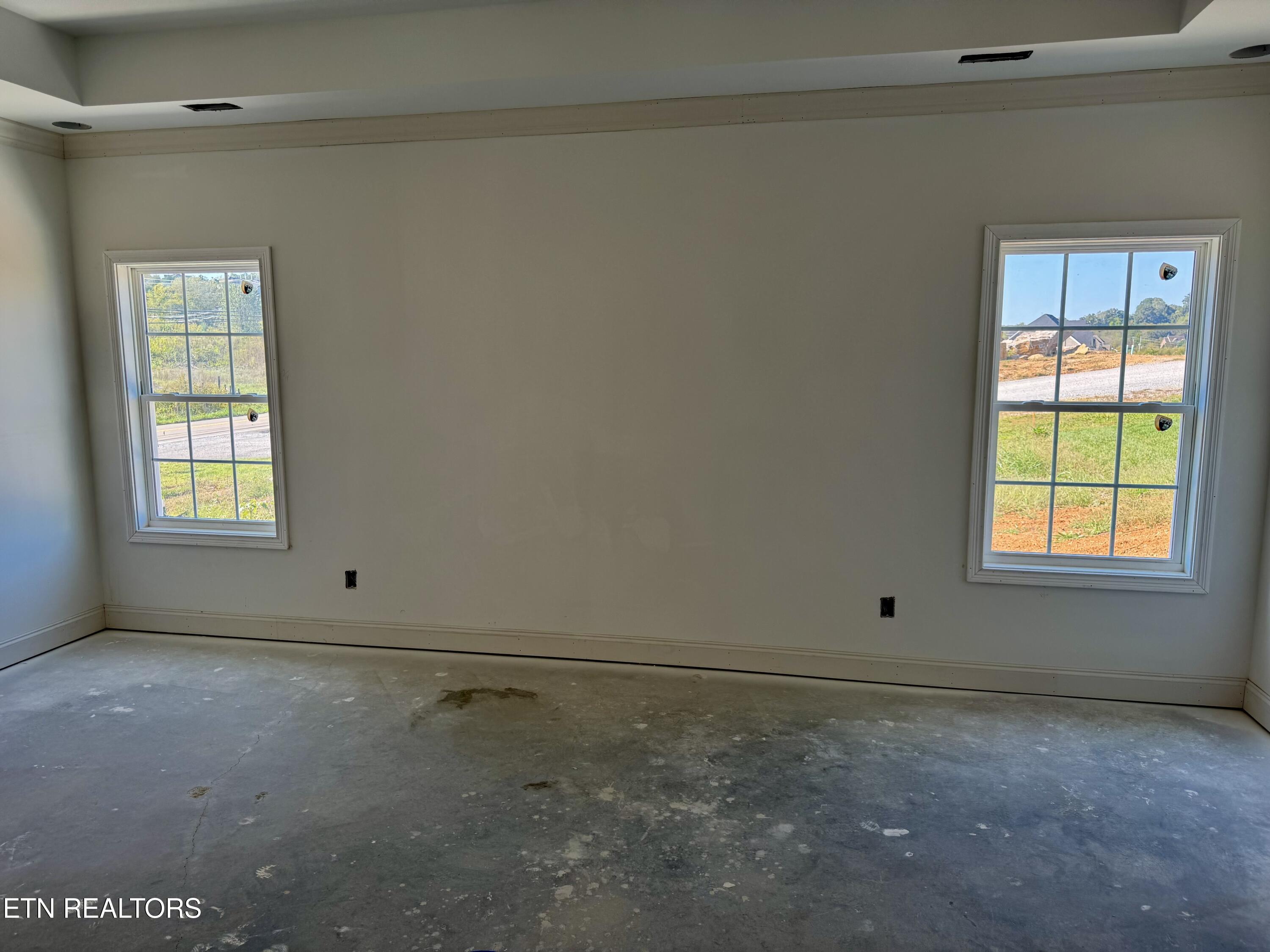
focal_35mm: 24
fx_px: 881
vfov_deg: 56.8
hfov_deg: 71.6
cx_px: 635
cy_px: 476
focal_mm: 6.76
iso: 80
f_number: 1.78
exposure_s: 1/227
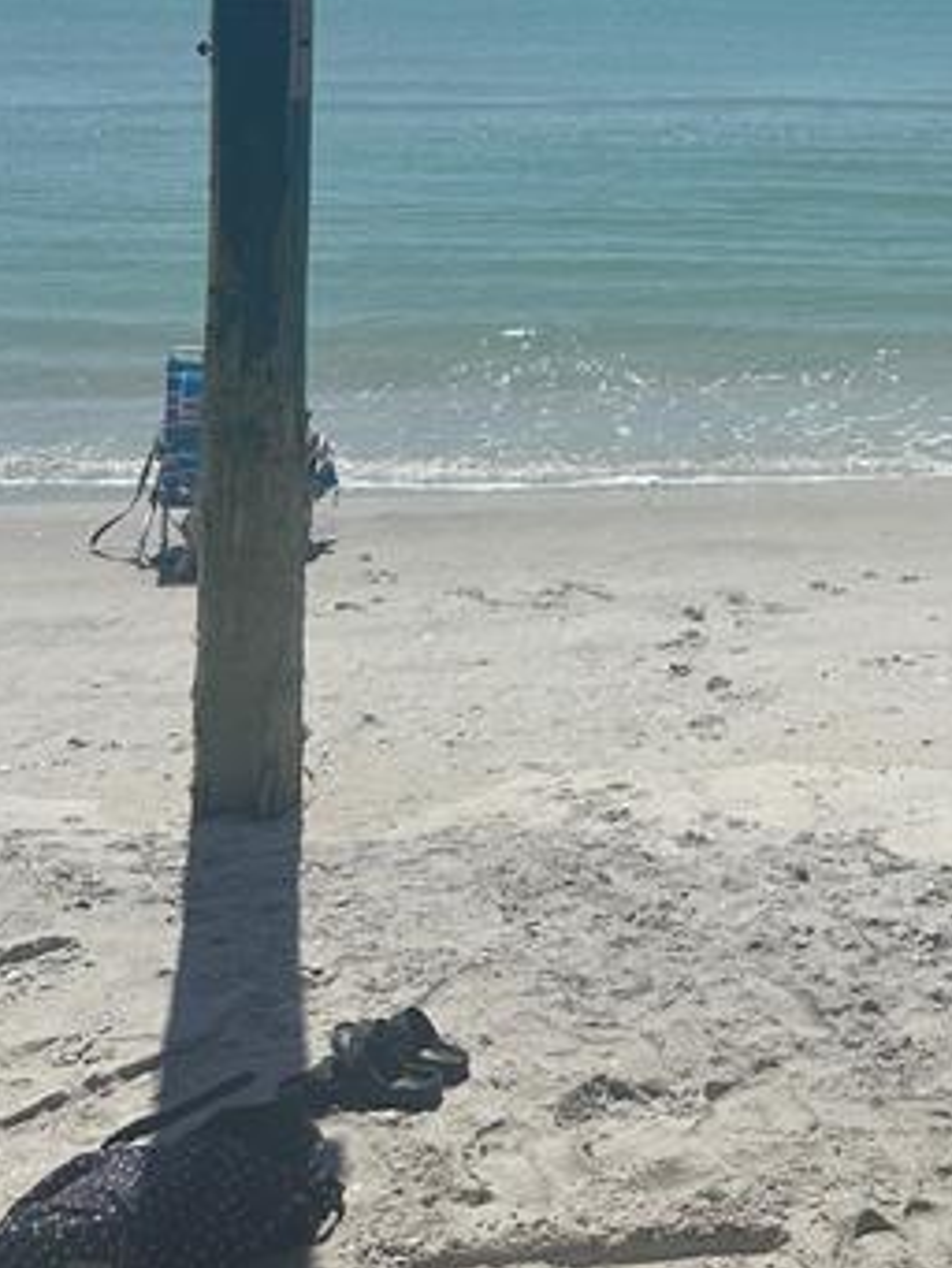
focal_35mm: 54
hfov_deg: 25.8
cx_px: 933
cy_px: -63
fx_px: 1979
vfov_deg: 32.1
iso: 80
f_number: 1.78
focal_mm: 6.86
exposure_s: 1/12048
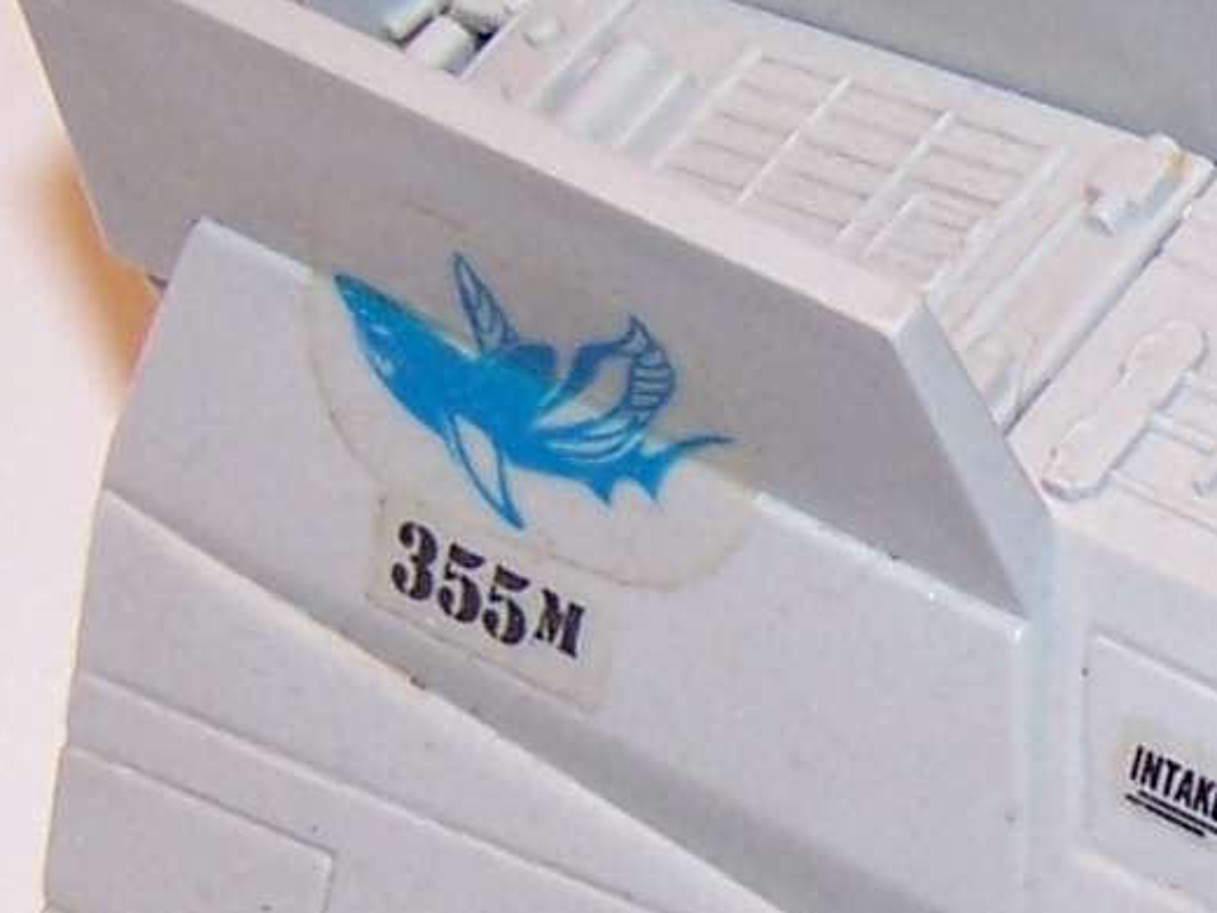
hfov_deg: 11.3
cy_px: 1041
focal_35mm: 168
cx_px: 1789
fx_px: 5908
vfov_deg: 8.8
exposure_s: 1/60
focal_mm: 6.3
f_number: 2.8
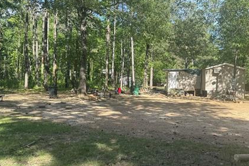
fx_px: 263
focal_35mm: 38
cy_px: 88
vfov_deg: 35.0
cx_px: 175
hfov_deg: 49.4
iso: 80
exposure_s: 1/1174
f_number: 1.78
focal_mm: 6.76
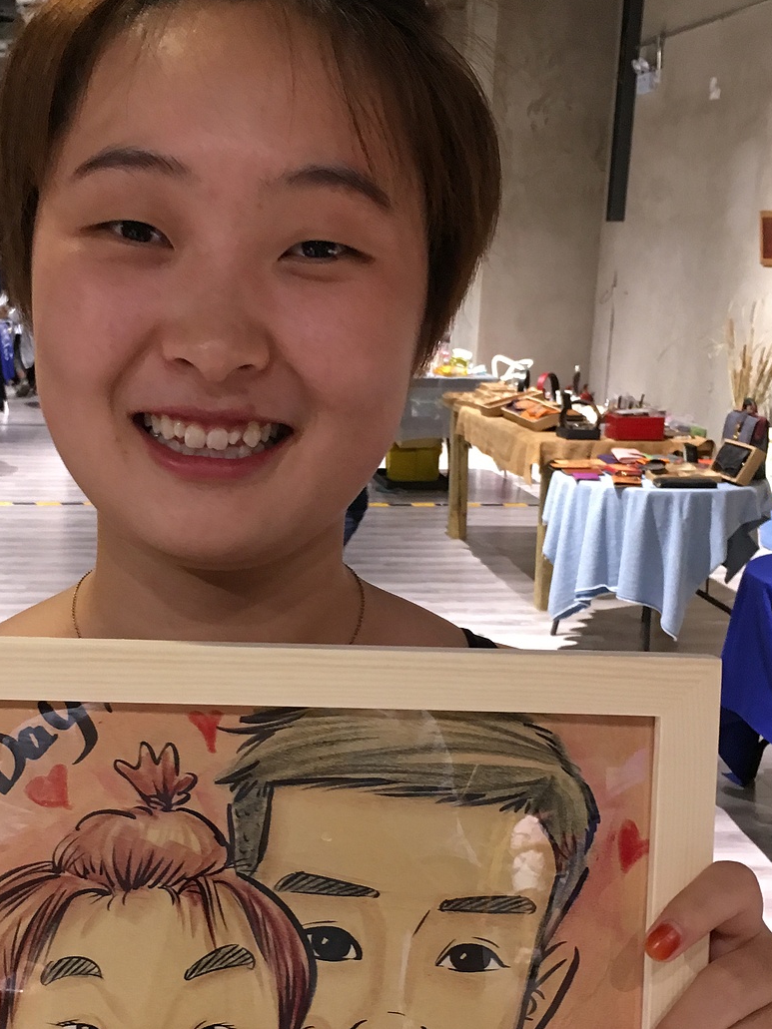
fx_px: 1428
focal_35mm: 48
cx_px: 252
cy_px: 646
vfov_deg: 39.4
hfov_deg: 30.0
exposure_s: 1/17
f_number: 2.2
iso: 80
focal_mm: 4.15
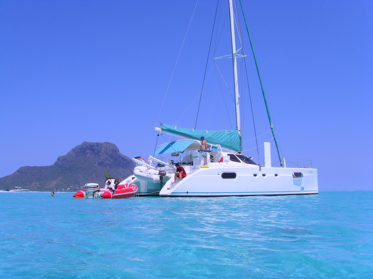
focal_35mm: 39
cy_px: 140
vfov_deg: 36.8
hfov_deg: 47.9
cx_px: 186
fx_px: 420
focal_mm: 6.6
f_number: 6.3
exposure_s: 1/500
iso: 80
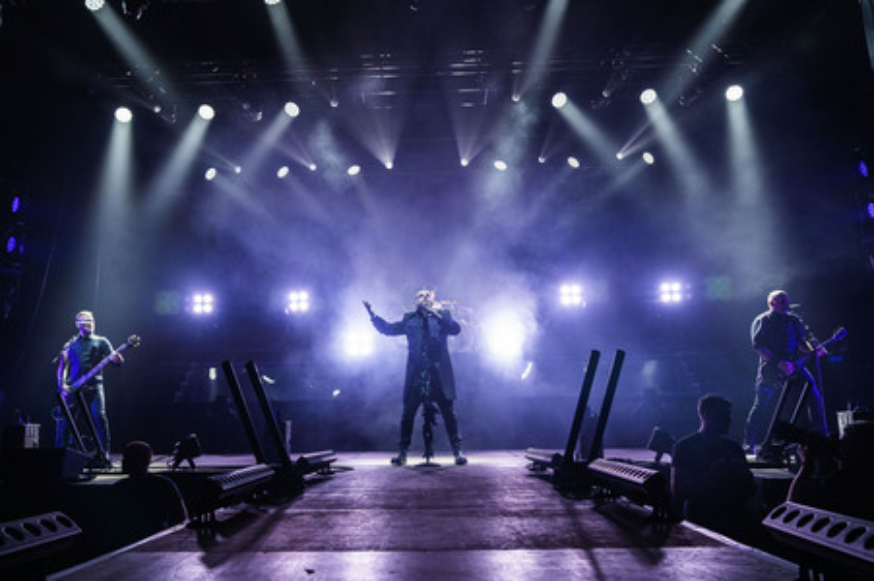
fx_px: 631
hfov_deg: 69.4
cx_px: 437
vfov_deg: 49.5
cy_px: 290
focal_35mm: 26
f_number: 5
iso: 2000
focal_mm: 26
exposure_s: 1/320
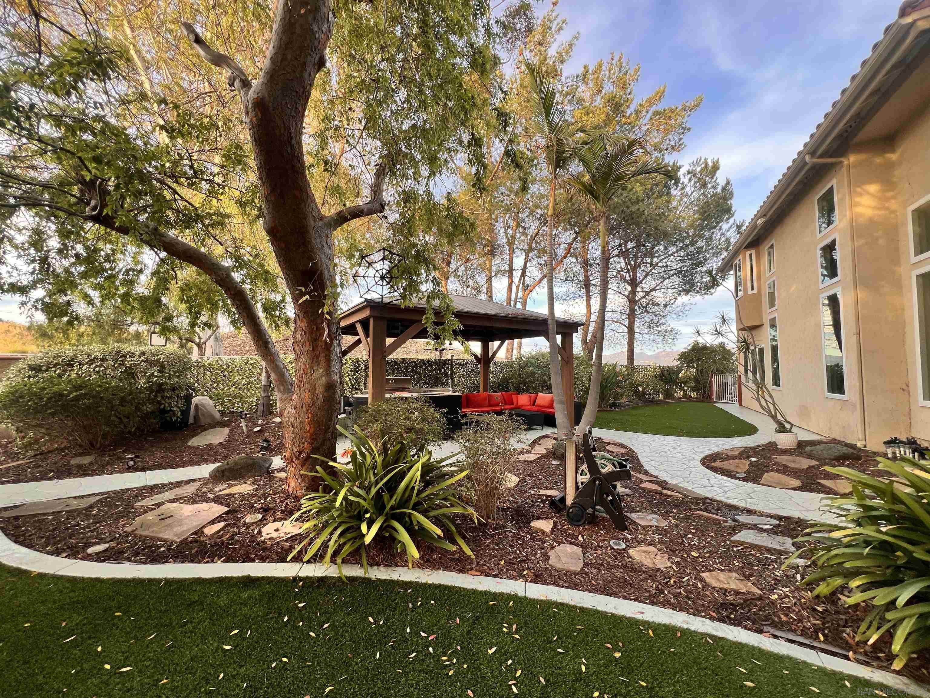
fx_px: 349
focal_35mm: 13
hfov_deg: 106.2
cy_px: 349
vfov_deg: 89.9
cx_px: 465
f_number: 1.8
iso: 50
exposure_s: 1/99
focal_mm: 1.57
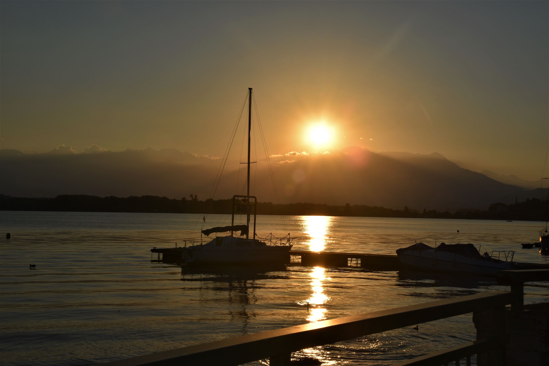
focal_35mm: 57
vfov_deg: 23.8
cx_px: 274
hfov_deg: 35.1
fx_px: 869
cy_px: 183
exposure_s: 1/200
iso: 100
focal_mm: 38
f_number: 18
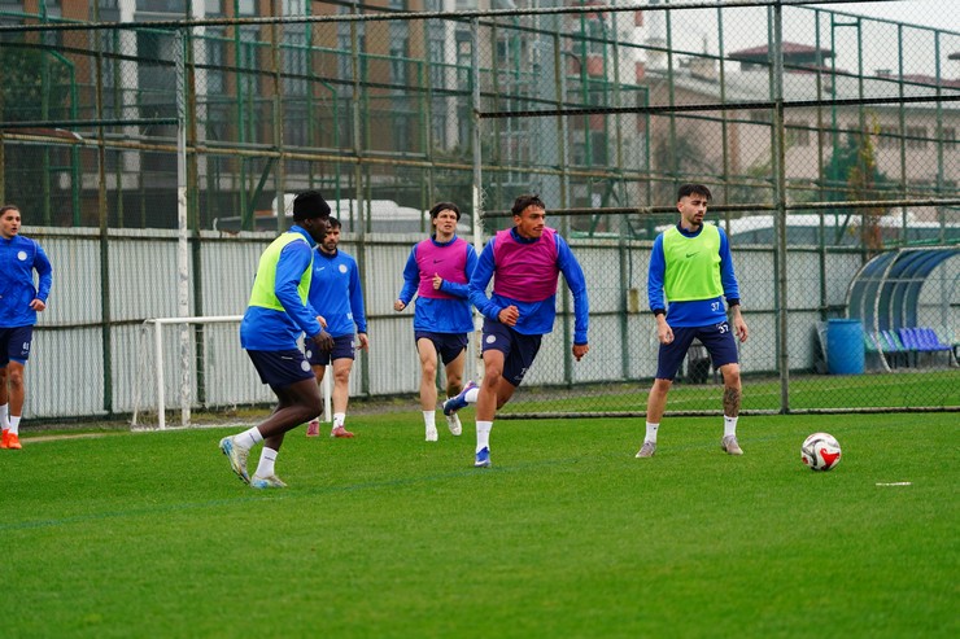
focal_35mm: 205
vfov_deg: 6.7
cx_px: 480
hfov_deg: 10.0
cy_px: 320
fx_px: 5465
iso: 1600
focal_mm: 205
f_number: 5.6
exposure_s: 1/2000
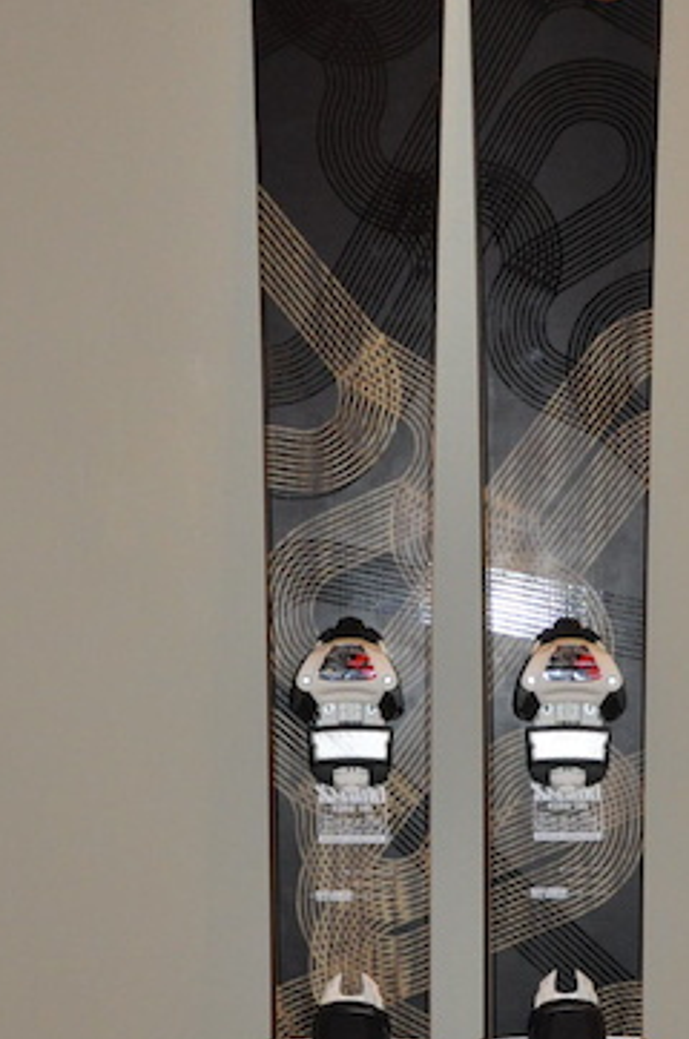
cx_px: 475
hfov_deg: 18.5
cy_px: 752
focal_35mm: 73
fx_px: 2104
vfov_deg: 27.4
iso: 1600
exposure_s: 1/60
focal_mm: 22
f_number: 5
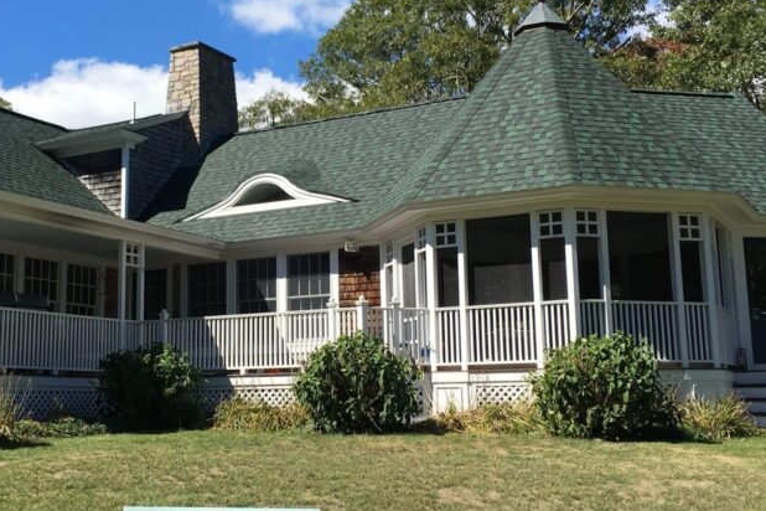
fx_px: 1064
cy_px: 231
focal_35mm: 50
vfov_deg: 27.0
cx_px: 286
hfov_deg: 39.3
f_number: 2.2
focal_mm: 4.15
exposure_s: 1/1282
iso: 25
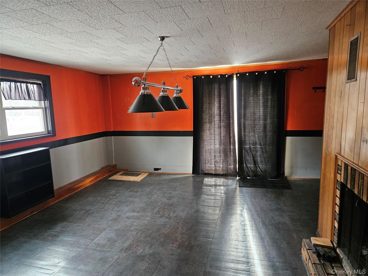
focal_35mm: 23
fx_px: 245
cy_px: 138
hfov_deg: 73.9
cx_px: 184
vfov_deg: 58.9
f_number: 1.8
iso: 640
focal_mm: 5.4
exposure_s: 1/60
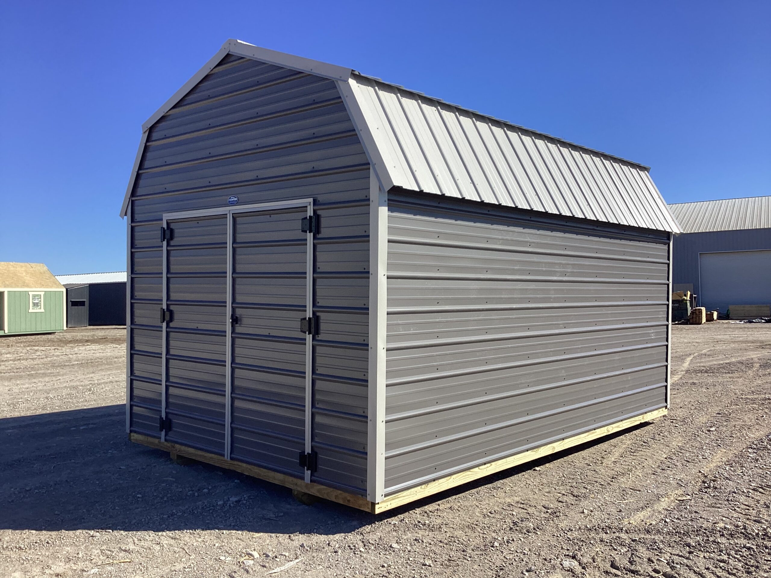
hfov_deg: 58.4
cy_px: 289
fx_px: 690
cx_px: 386
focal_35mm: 31
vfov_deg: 45.4
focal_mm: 3.3
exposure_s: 1/1217
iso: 25
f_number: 2.4
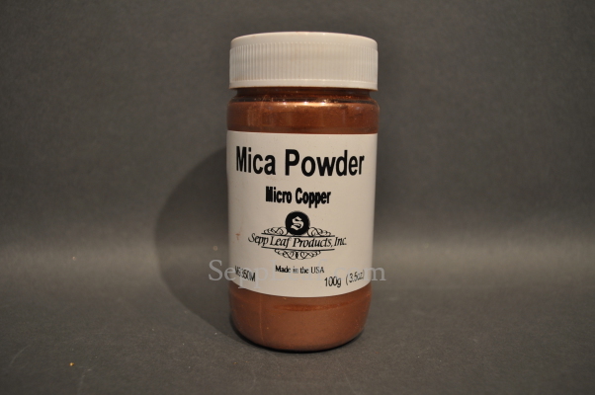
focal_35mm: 33
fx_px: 545
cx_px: 298
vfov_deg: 39.9
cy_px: 198
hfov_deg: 57.3
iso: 320
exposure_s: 1/125
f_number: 3.8
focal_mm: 22
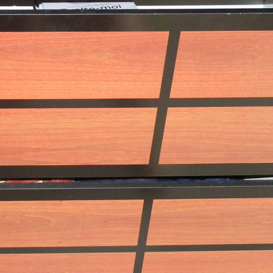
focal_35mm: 72
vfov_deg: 23.6
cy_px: 224
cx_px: 40
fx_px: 642
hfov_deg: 23.5
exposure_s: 1/60
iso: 400
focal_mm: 5.8
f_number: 2.8
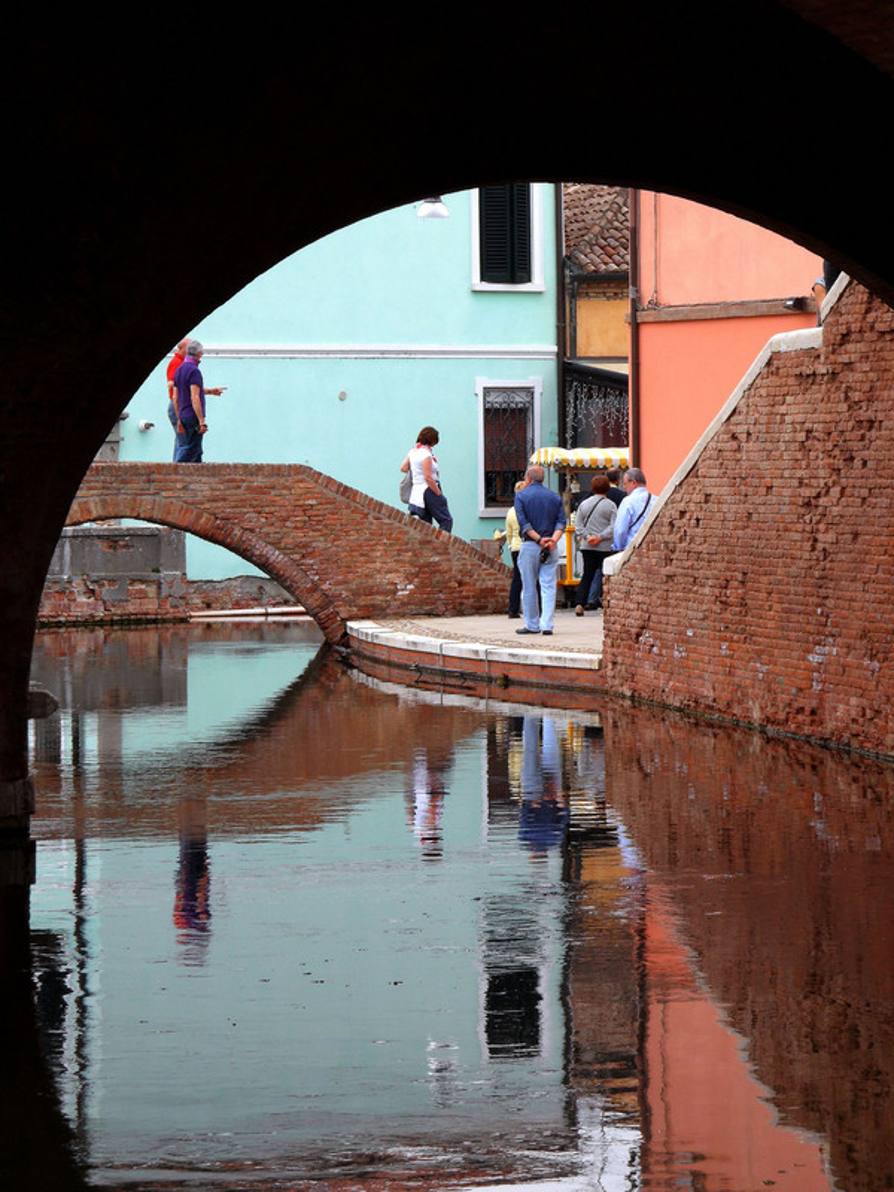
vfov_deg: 13.2
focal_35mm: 150
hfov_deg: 9.9
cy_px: 596
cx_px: 447
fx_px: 5165
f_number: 5.5
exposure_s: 1/180
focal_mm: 23.5
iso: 80
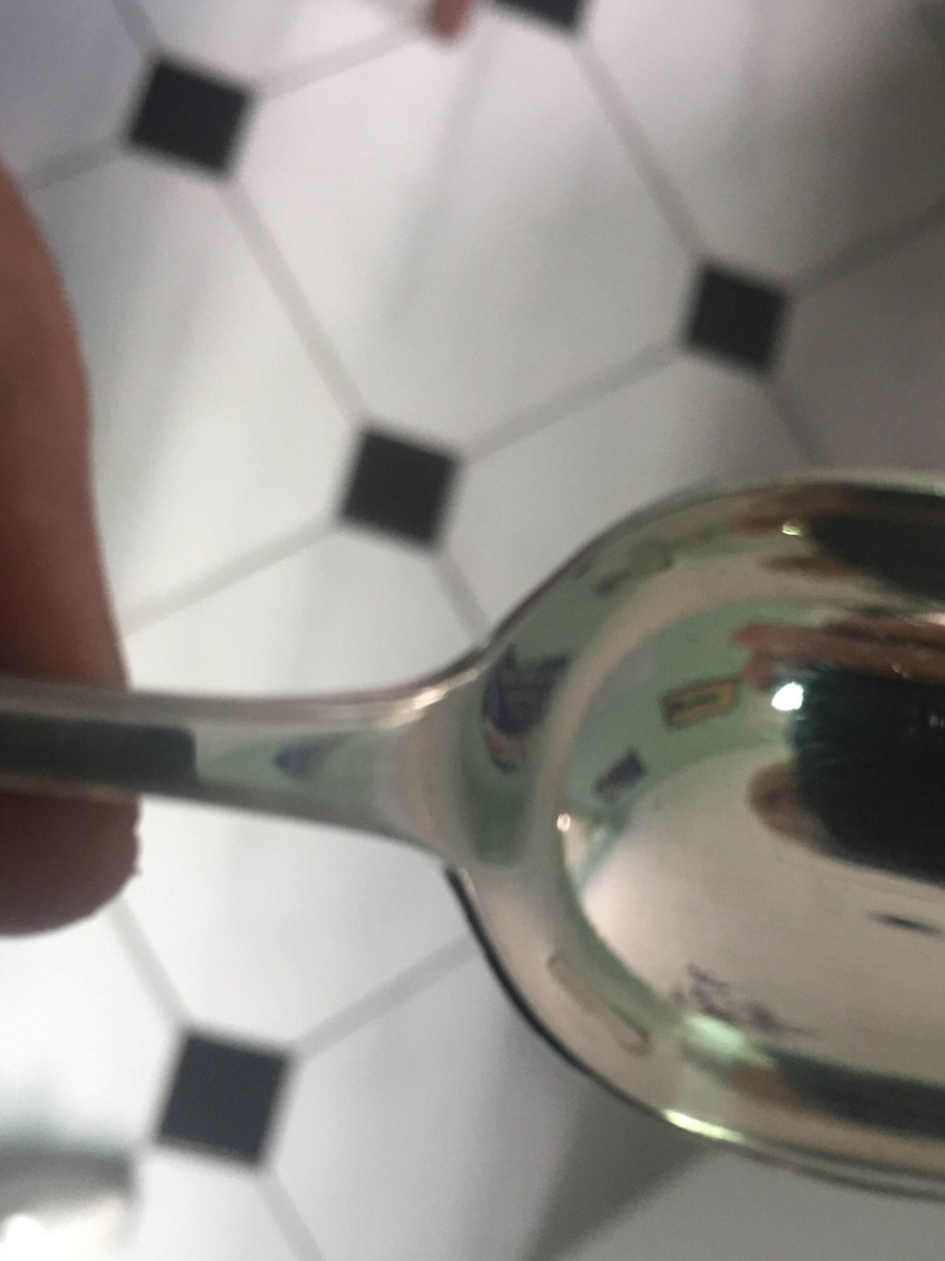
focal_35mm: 35
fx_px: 1274
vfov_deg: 52.6
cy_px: 672
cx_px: 544
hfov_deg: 40.6
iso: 125
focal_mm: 4.15
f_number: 2.2
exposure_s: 1/33
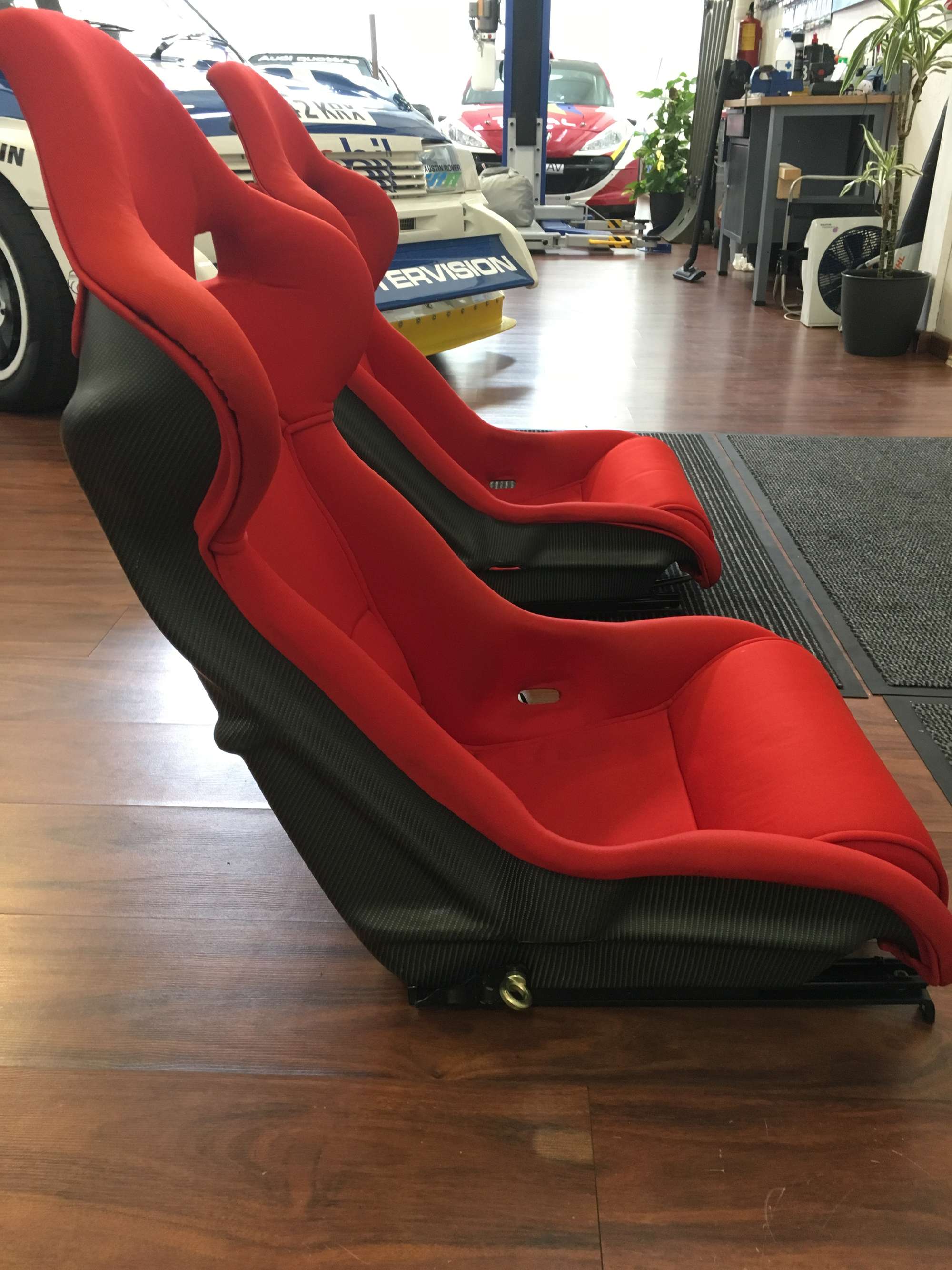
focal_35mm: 29
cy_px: 635
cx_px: 476
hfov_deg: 48.2
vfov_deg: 61.7
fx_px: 1063
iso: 160
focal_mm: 4.15
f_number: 2.2
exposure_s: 1/33
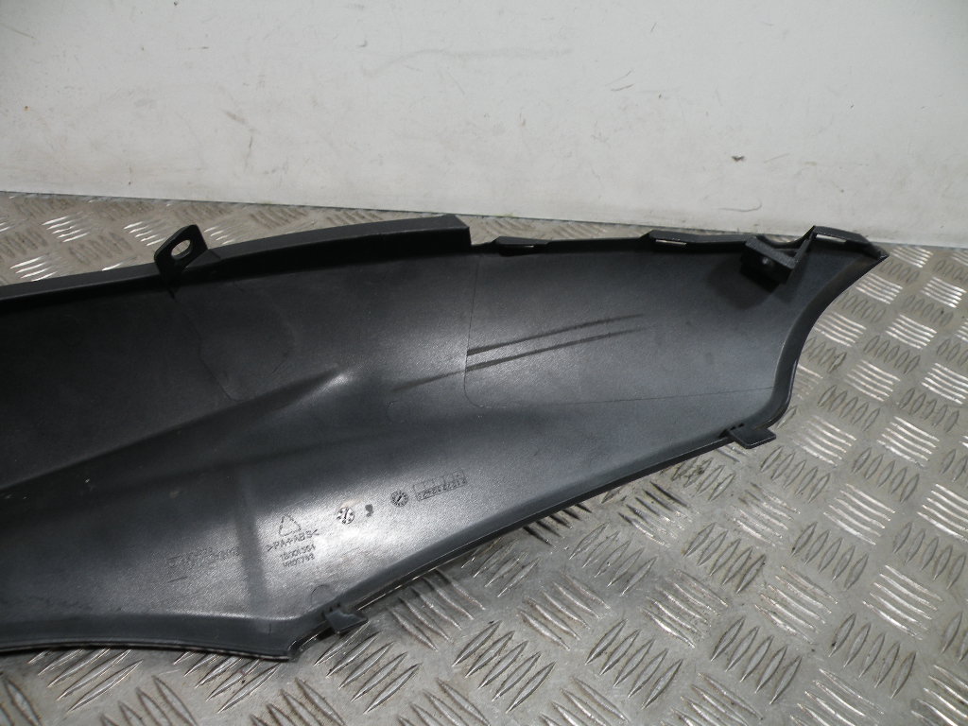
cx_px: 484
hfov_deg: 65.3
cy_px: 363
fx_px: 755
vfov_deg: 51.4
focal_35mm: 27
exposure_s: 1/82.6
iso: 64
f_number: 3.2
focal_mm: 4.7
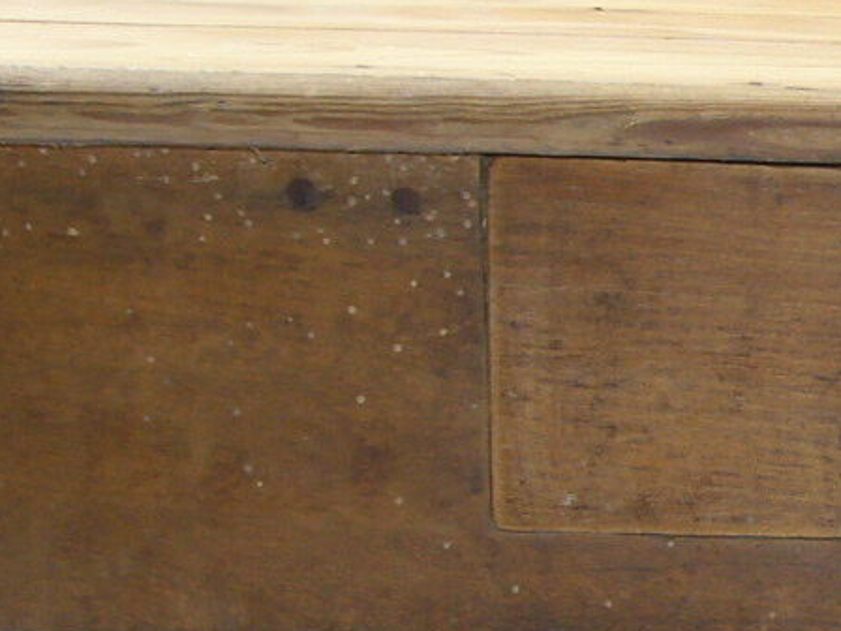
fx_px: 3037
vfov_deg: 11.8
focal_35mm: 125
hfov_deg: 14.2
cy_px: 518
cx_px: 1434
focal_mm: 5.8
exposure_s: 1/200
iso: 80
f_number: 5.6
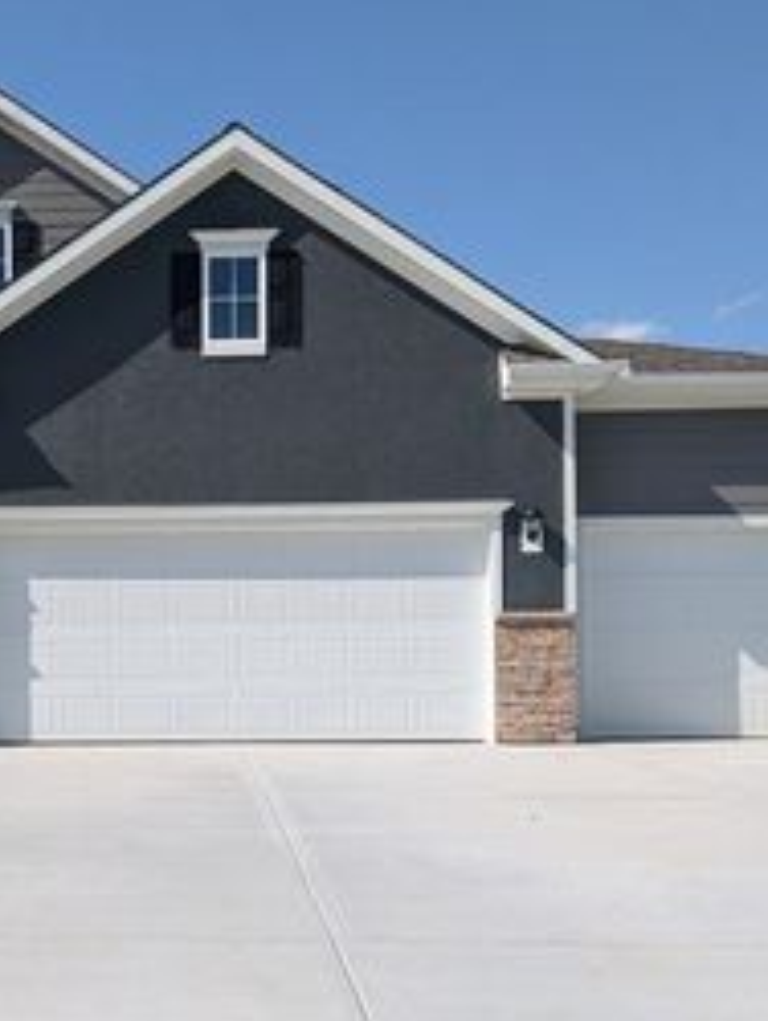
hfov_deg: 29.3
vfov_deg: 39.2
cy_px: 680
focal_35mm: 48
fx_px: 1418
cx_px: 98
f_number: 1.7
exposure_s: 1/2463
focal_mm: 4.53
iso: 40
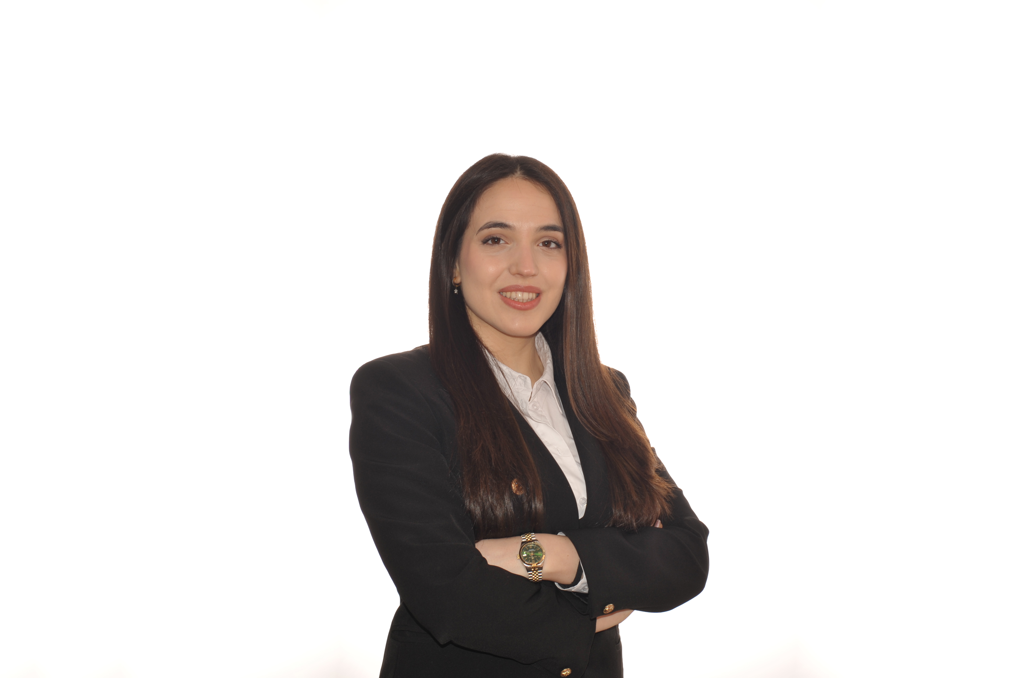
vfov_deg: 27.0
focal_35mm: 50
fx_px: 1414
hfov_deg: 39.6
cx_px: 510
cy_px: 339
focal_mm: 50
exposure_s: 1/160
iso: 200
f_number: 9
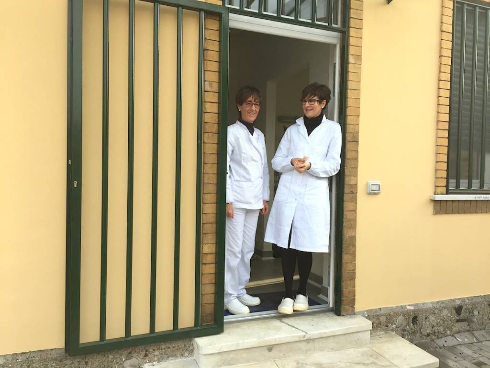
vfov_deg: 48.2
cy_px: 184
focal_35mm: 29
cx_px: 245
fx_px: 411
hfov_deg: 61.7
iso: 32
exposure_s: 1/412
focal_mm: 4.15
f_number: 2.2
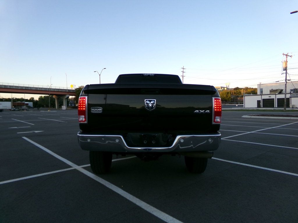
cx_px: 149
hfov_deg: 71.6
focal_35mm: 24
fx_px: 207
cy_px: 112
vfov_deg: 56.8
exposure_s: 1/125
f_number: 3.7
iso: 100
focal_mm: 4.3
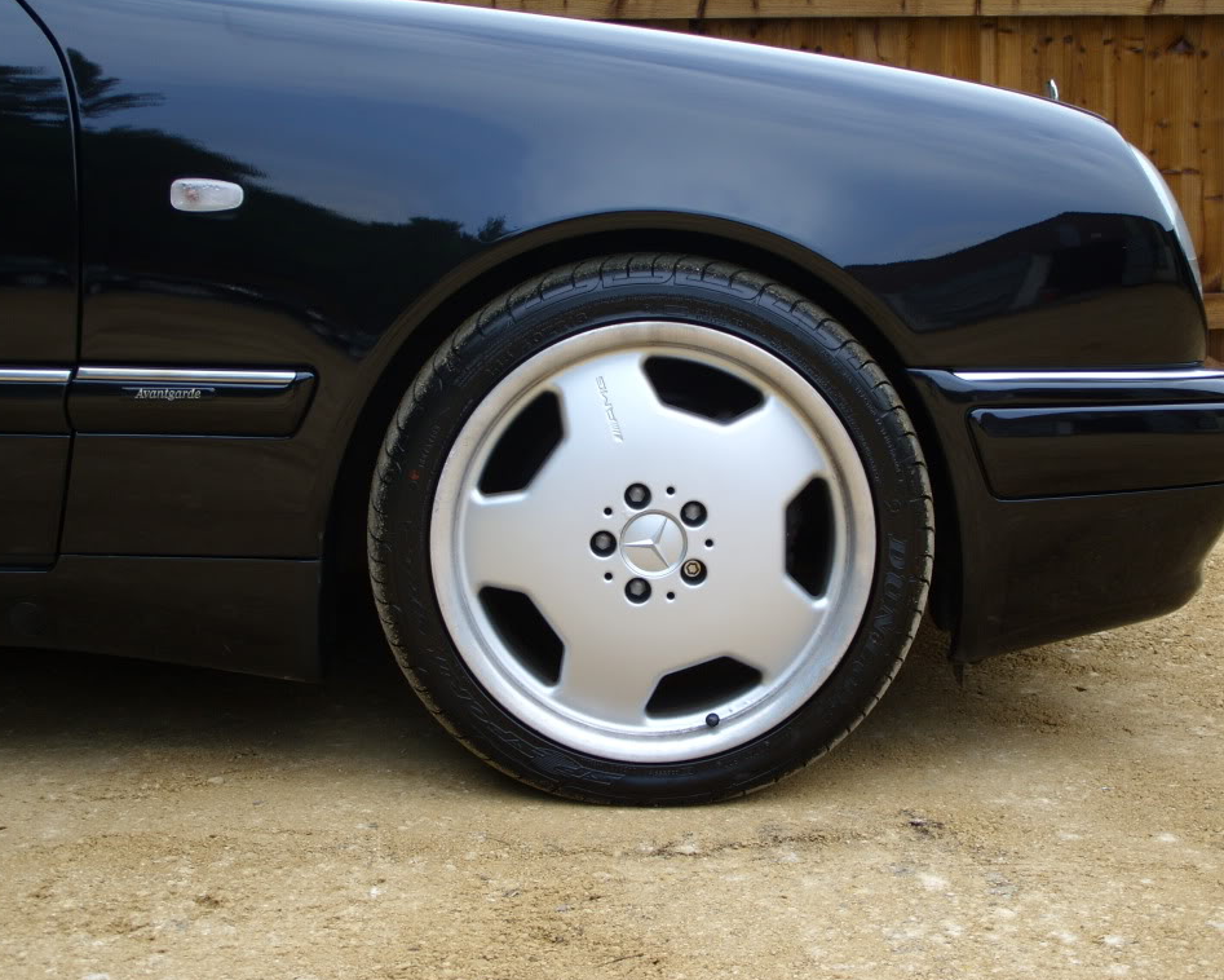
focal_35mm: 57
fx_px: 2065
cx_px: 626
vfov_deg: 26.7
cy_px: 490
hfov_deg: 33.0
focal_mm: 11.2
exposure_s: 1/129
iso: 50
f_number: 3.1
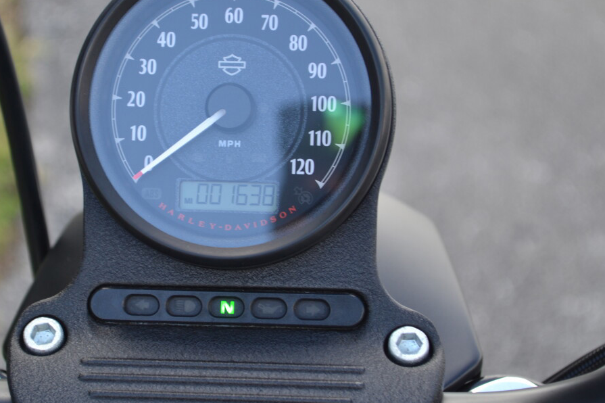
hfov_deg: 18.5
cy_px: 153
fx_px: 1859
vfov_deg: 12.4
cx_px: 234
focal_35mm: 111
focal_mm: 55
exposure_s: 1/125
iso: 220
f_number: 5.6
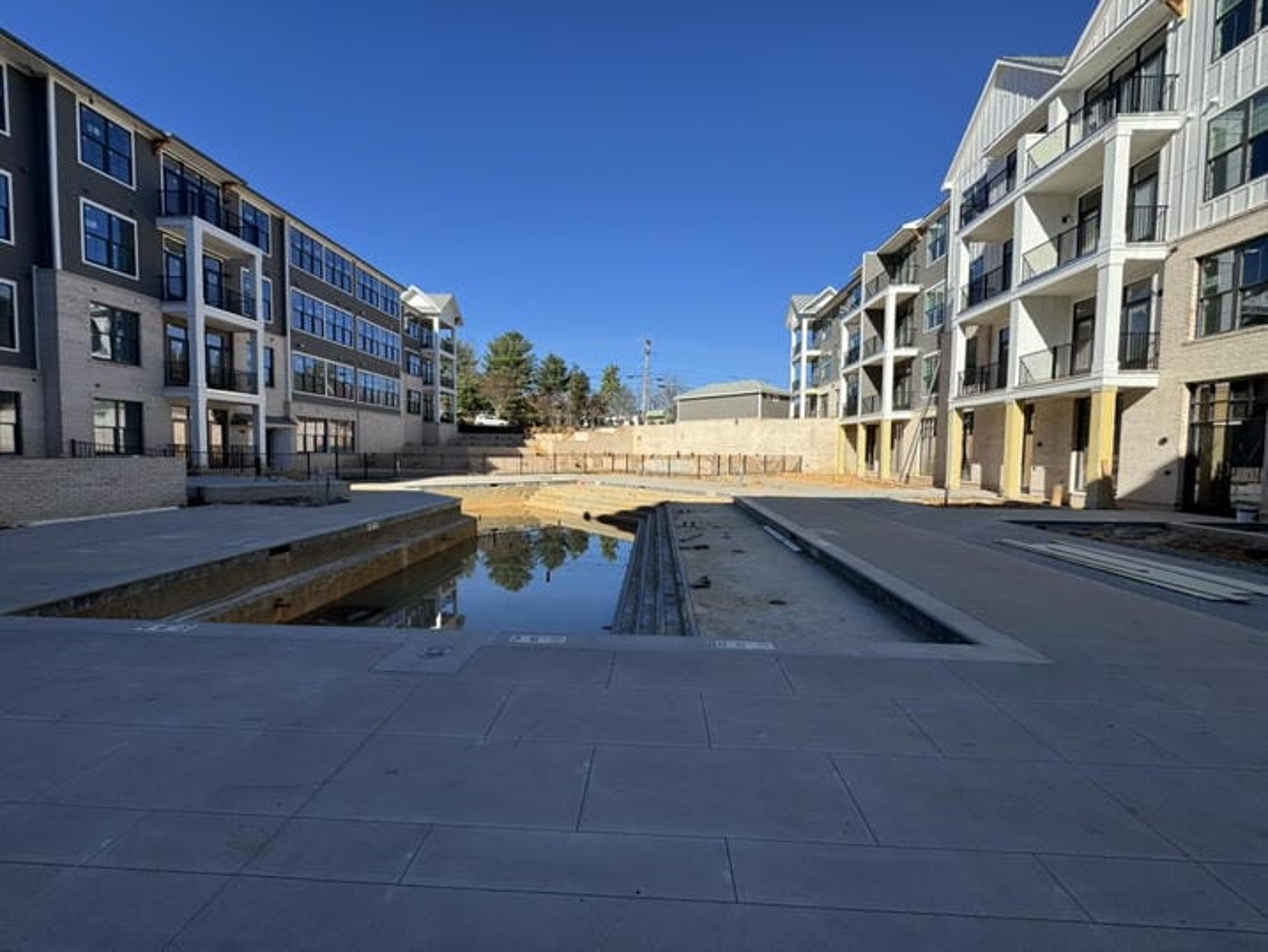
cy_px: 476
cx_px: 634
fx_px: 513
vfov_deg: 85.7
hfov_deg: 102.1
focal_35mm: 14
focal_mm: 2.22
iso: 50
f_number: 2.2
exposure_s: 1/2028
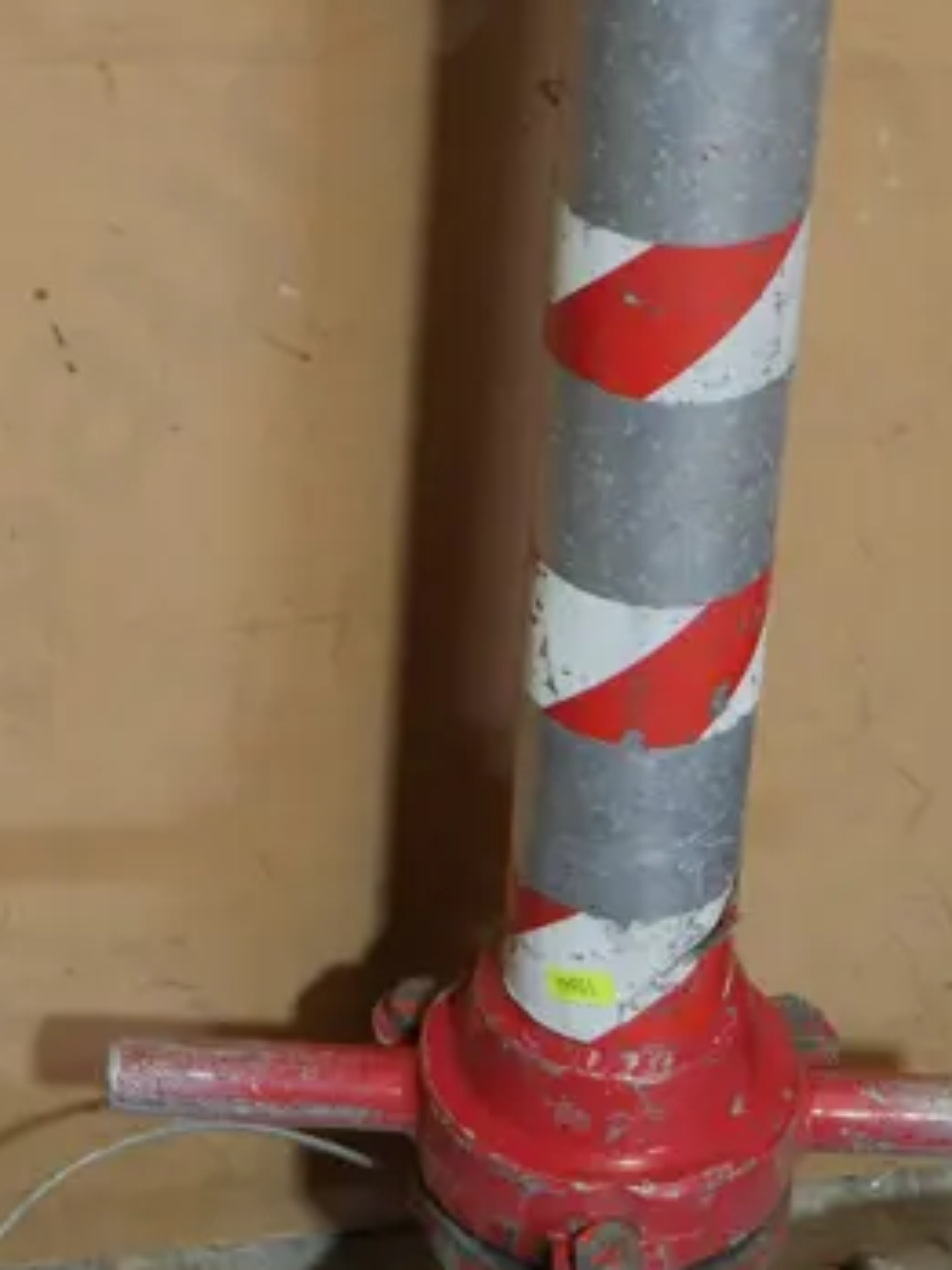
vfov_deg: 18.4
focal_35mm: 106
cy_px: 234
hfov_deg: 13.9
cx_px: 213
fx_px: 3887
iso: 400
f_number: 4
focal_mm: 18
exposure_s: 1/60
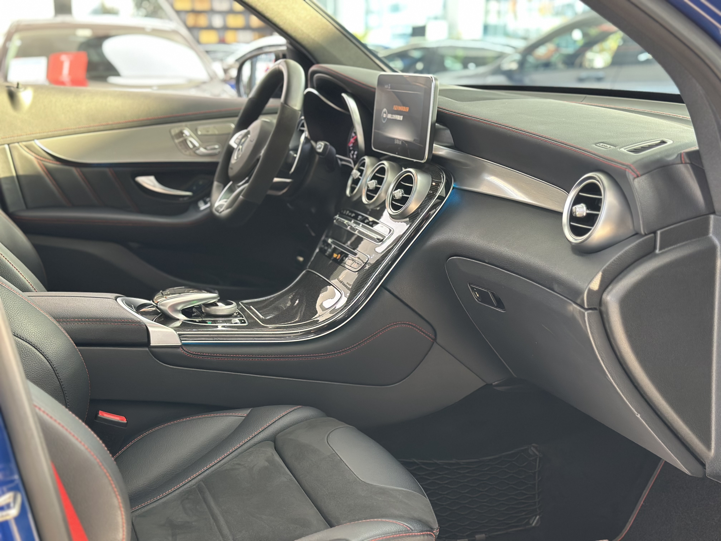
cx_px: 360
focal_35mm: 48
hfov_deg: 39.7
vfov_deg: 30.3
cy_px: 270
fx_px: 1000
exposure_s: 1/33
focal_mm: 6.86
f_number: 1.78
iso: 250
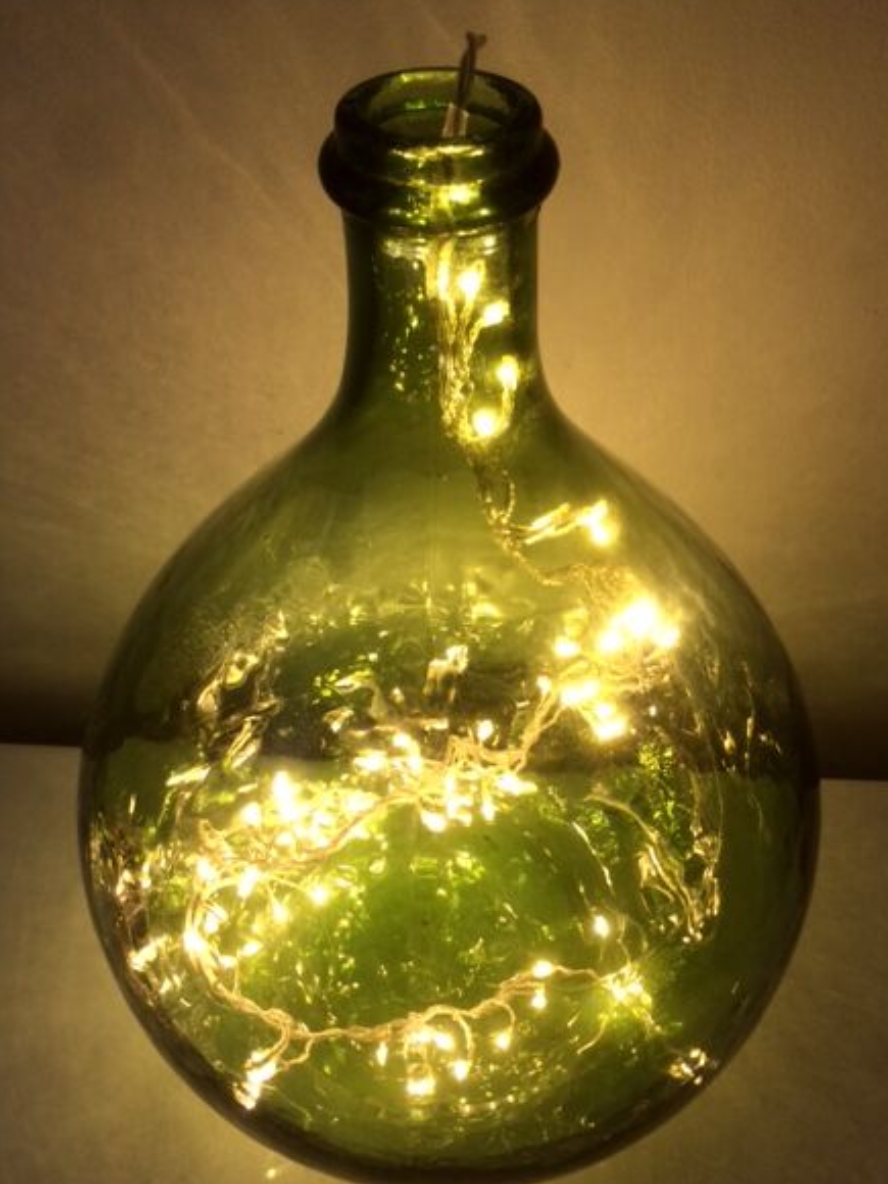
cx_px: 453
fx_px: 1095
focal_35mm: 32
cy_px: 631
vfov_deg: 56.8
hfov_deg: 44.2
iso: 40
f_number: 2.2
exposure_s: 1/33
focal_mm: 4.15
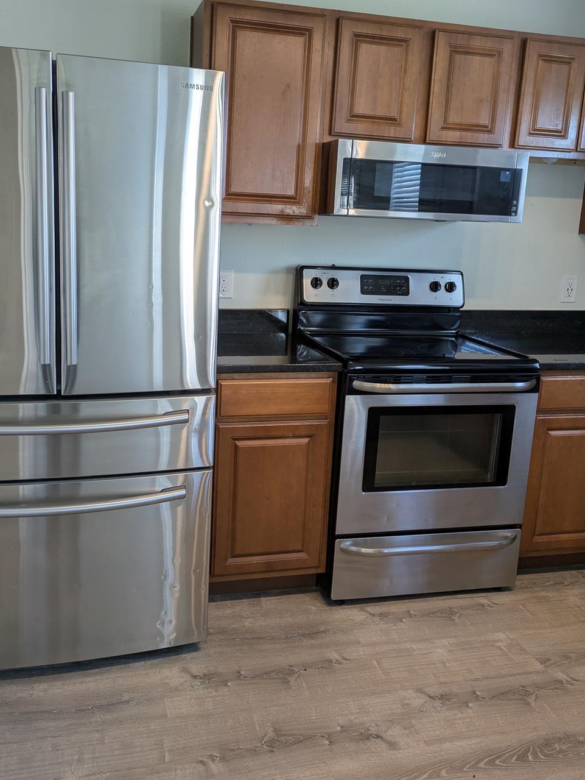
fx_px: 676
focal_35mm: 30
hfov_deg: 46.6
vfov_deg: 59.8
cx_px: 238
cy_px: 345
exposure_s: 1/60
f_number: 1.89
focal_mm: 5.43
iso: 145
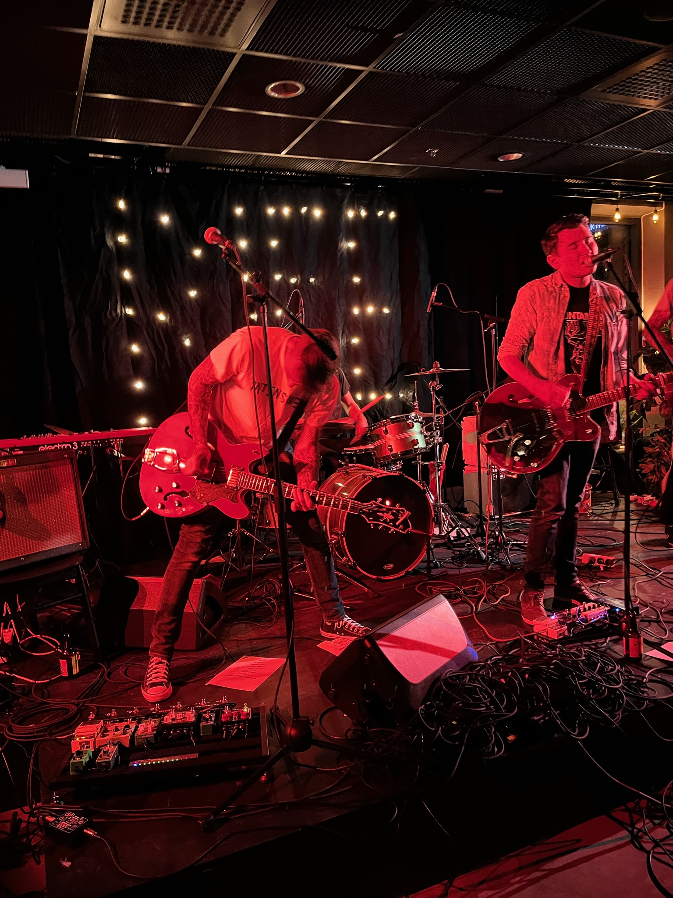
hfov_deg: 53.0
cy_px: 449
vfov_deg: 67.3
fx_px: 674
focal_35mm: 26
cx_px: 336
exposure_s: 1/25
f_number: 1.6
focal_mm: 5.1
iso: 500
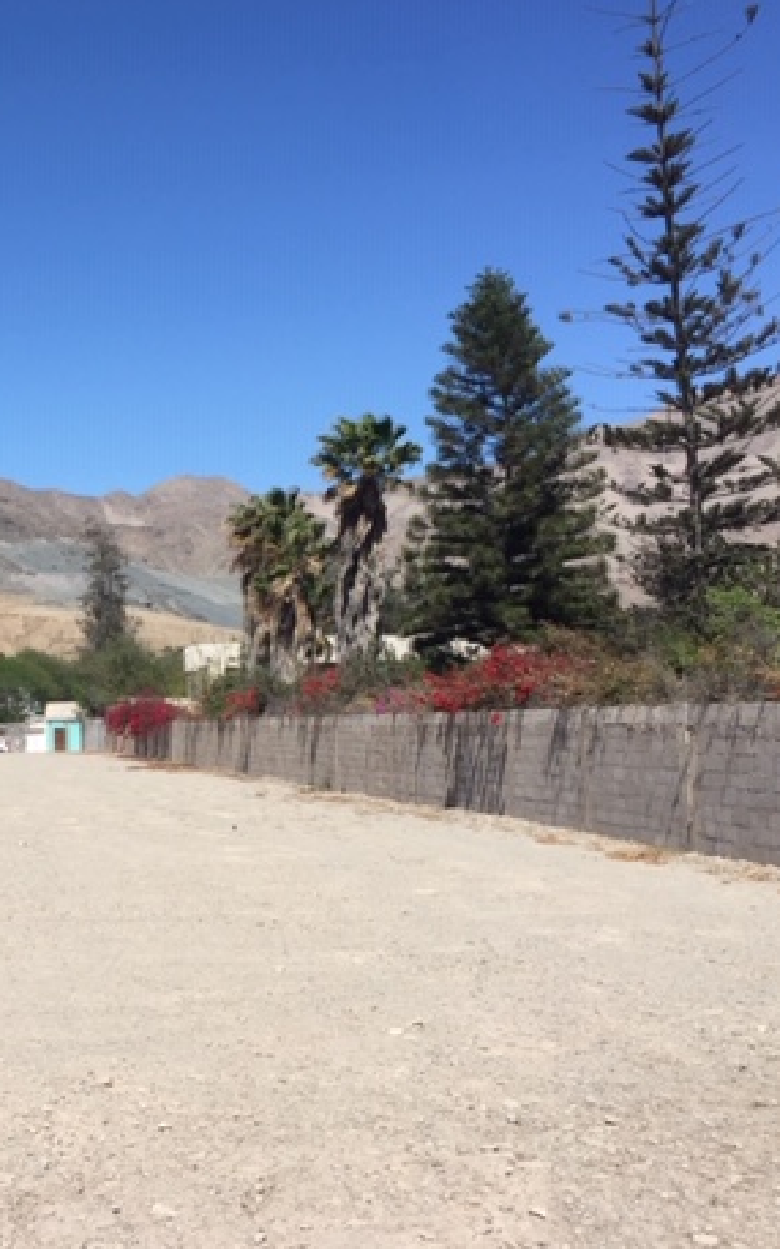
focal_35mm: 43
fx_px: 1463
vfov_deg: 46.2
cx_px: 79
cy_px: 644
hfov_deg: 28.7
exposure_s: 1/2475
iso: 32
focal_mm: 4.15
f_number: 2.2
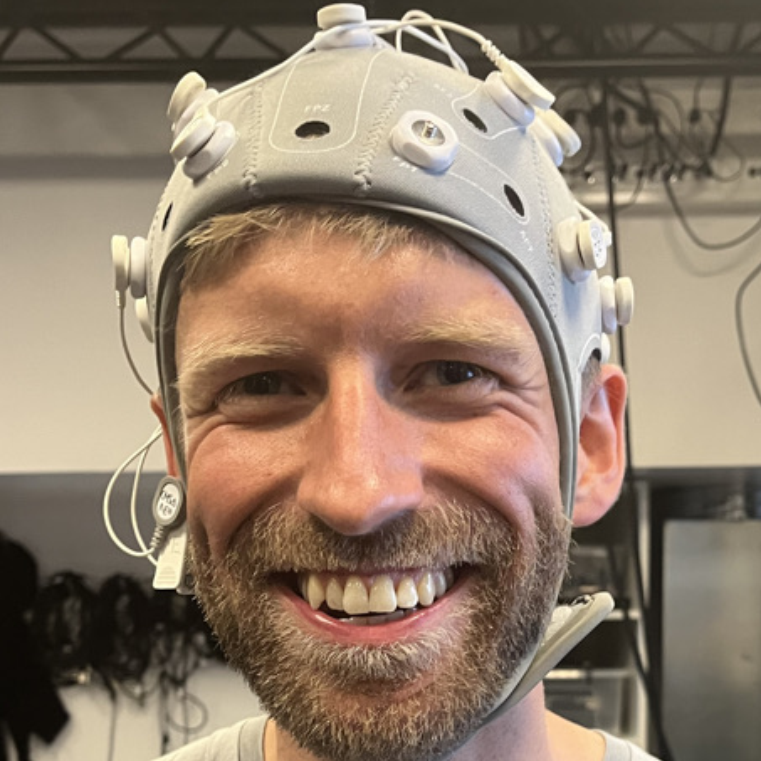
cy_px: 734
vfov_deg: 30.8
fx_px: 1293
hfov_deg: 32.7
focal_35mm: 52
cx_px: 430
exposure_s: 1/60
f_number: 1.6
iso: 320
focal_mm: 5.1
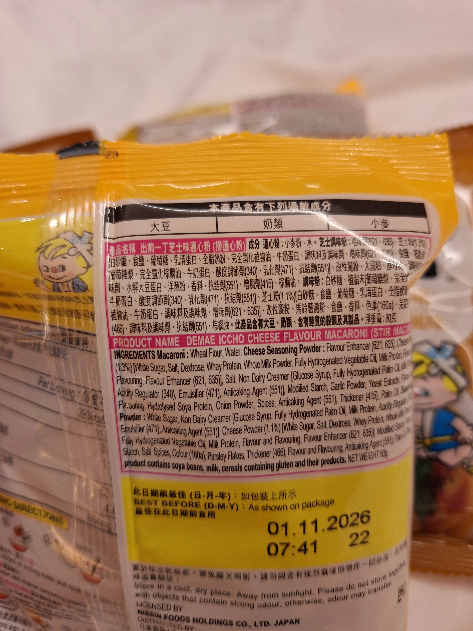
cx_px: 236
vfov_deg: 73.9
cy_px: 316
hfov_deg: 58.9
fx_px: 419
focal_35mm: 23
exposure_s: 1/40
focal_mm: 5.54
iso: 200
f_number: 1.8
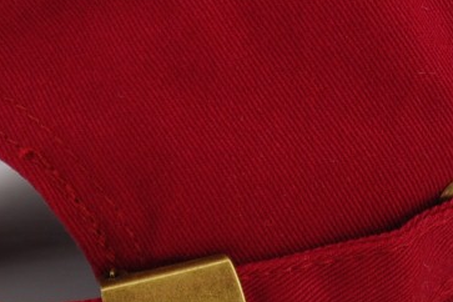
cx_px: 311
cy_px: -34
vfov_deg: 5.5
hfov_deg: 8.3
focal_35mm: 247
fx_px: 3108
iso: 100
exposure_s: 1/25
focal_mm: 52
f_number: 5.6
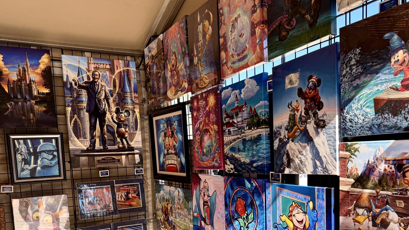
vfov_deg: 34.4
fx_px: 358
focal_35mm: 33
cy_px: 189
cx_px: 219
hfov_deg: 59.4
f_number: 1.78
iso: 100
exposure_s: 1/1032
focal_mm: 6.76
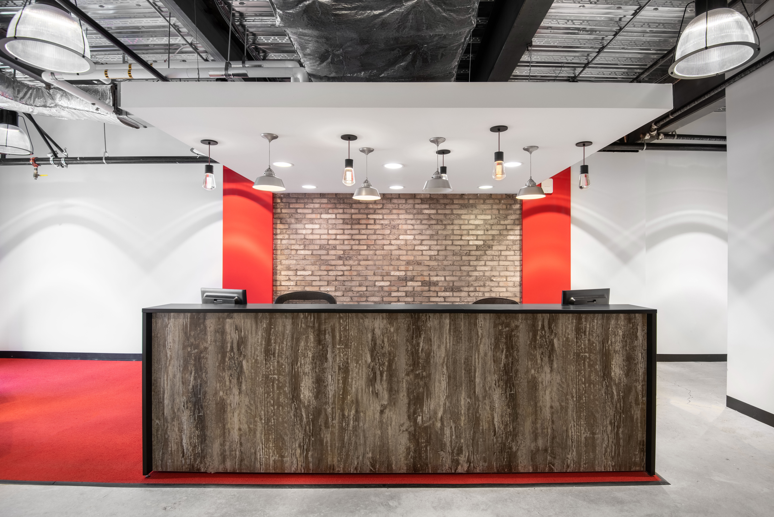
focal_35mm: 18
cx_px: 387
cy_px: 258
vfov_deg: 67.4
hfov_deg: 90.0
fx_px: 387
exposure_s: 1/60
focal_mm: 18
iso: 200
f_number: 8
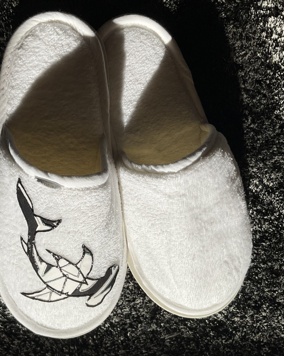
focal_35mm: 39
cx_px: 107
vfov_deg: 46.8
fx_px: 410
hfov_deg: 38.0
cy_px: 194
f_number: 1.8
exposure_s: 1/2427
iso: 25
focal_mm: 3
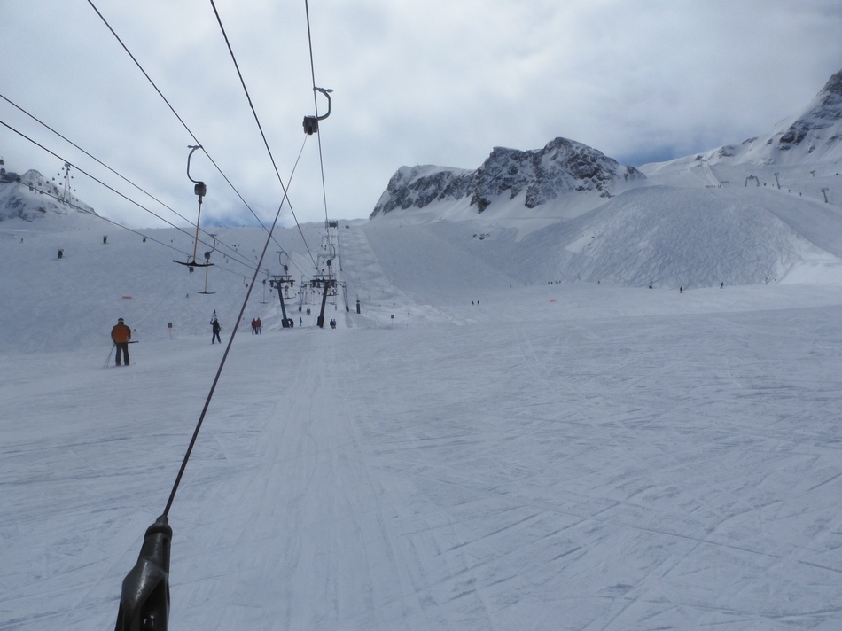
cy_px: 316
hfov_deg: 71.6
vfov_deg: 56.8
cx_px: 421
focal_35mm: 24
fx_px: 584
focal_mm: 4.3
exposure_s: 1/1600
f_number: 8
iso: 100
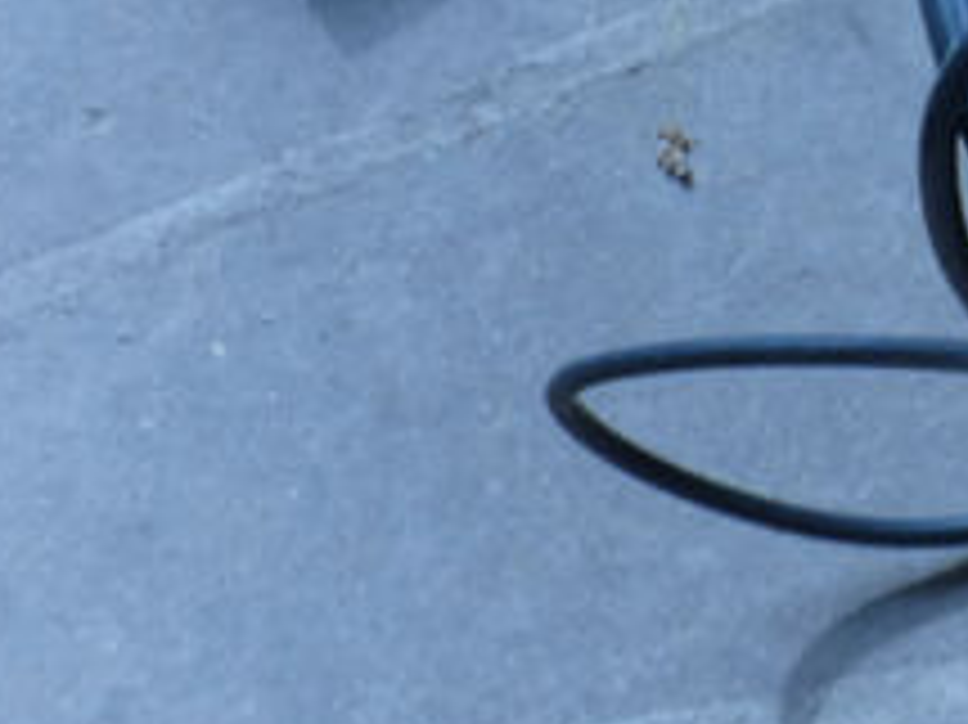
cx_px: 1936
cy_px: -153
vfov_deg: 8.3
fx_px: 4947
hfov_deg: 10.3
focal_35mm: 177
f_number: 5.6
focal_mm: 6.8
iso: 100
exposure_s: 1/80
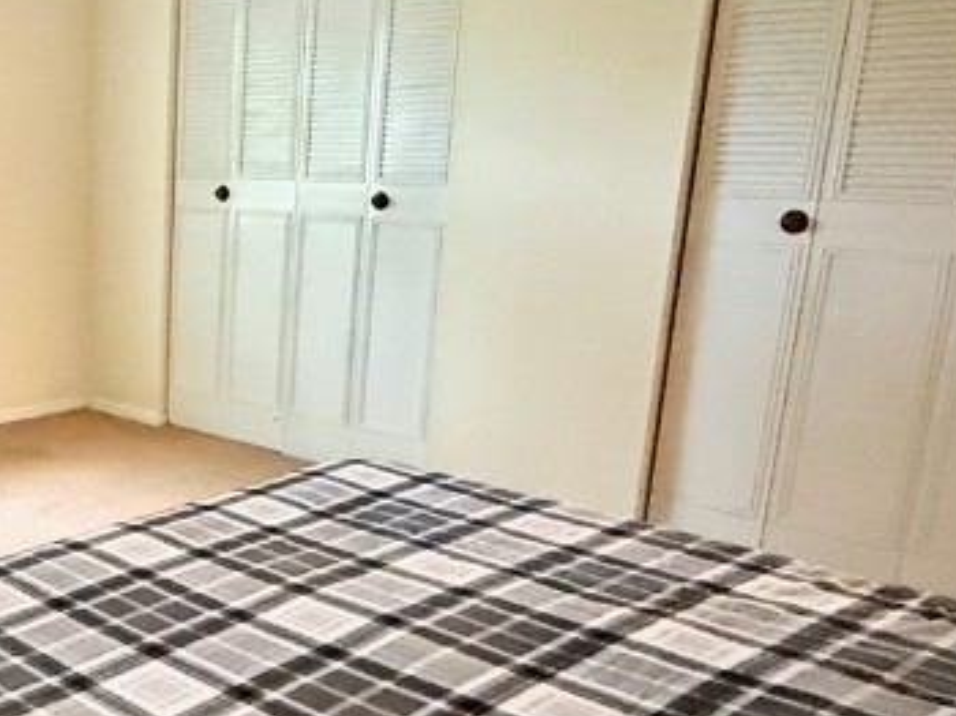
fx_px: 1132
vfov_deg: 35.1
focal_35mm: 41
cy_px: 402
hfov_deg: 40.0
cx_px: -11
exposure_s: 1/60
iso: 1250
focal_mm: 2.22
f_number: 2.2
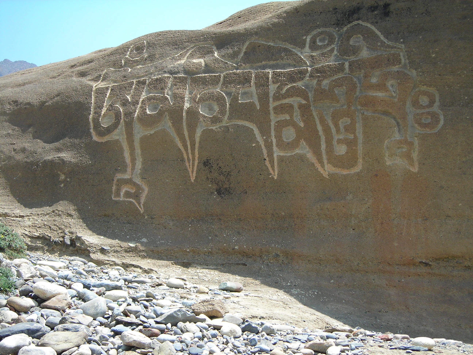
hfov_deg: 34.9
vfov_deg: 26.6
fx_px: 752
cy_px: 178
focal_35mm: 55
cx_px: 236
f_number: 3.6
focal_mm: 9.1
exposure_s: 1/236
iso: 50
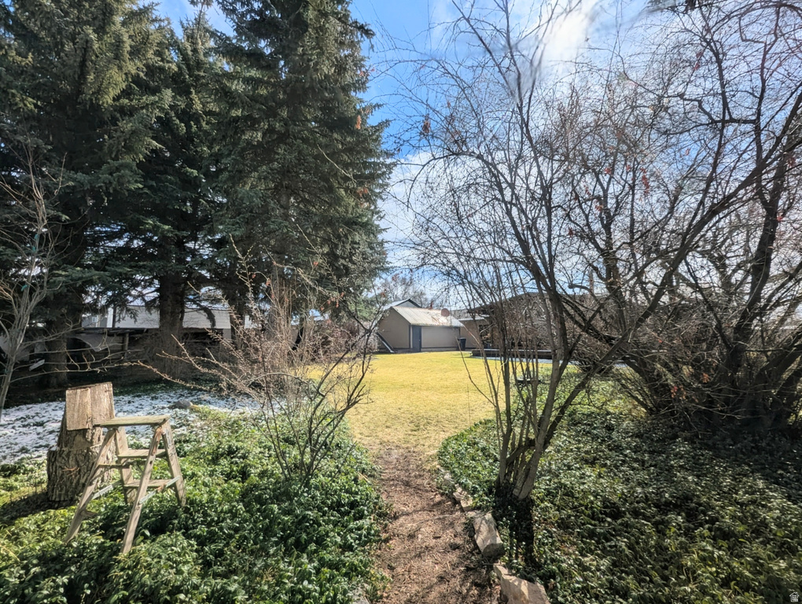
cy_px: 302
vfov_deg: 90.1
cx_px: 401
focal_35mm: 13
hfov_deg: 106.1
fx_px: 302
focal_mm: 1.95
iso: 41
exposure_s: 1/5128
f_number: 2.2
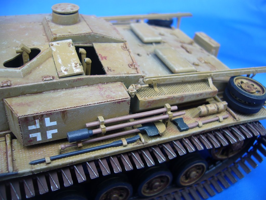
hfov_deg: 52.6
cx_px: 133
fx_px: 269
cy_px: 100
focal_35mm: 35
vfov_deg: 40.7
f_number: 2.8
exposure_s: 1/25
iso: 80
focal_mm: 5.8
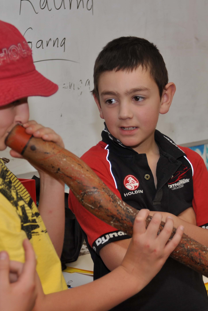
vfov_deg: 17.3
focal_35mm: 118
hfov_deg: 11.6
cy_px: 155
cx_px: 76
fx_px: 1023
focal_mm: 52
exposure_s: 1/160
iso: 200
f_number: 5.6
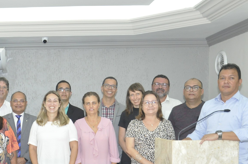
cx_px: 23
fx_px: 454
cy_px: 134
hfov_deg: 29.2
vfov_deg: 20.3
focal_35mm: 66
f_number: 5.6
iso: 800
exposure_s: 1/100
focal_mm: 21
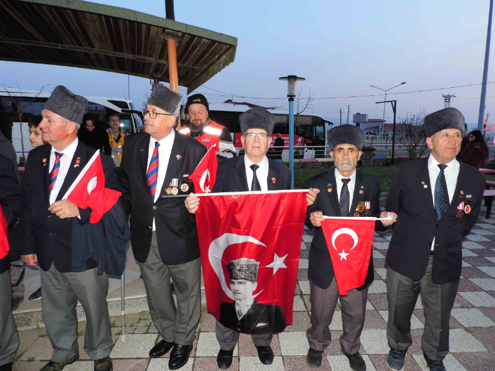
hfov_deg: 71.6
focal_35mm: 24
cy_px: 186
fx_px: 343
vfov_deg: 56.8
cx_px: 248
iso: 160
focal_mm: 4.3
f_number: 3
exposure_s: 1/60
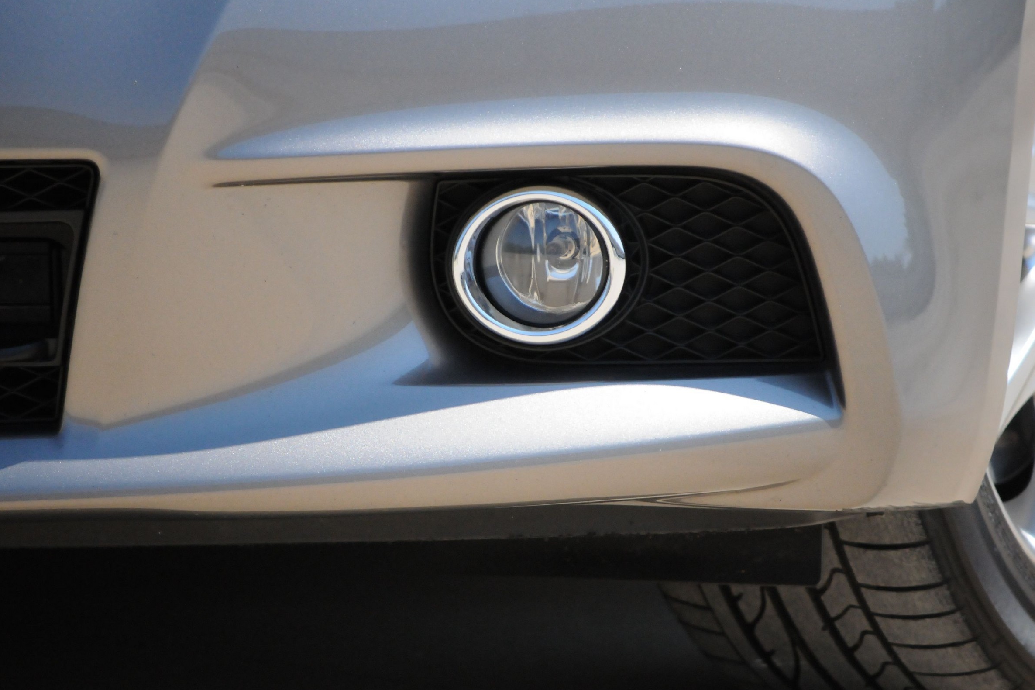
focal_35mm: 277
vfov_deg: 5.0
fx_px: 7948
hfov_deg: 7.5
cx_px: 516
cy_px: 336
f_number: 5.6
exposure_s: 1/5000
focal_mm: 175
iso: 2000
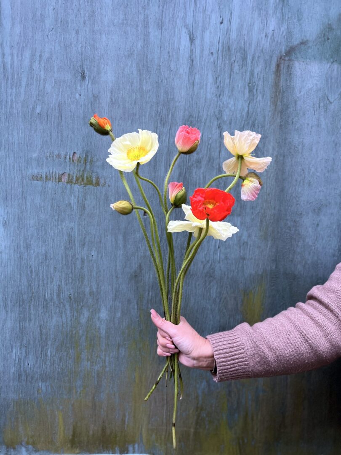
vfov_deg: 67.3
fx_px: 341
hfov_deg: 53.1
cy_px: 228
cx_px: 170
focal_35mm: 26
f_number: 1.5
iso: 250
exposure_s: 1/60
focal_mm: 5.7
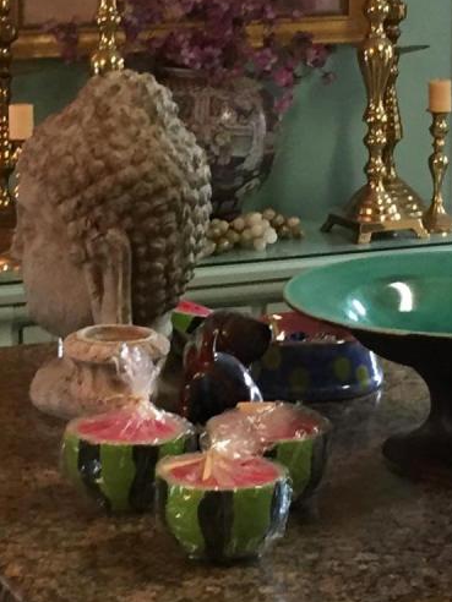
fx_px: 2054
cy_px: 234
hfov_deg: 12.6
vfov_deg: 16.7
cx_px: 212
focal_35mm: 118
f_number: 2.2
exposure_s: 1/30
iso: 125
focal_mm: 4.15
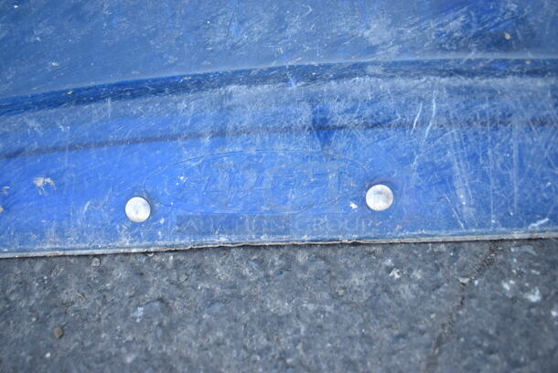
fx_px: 465
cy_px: 186
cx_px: 279
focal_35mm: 30
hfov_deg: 61.9
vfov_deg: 43.7
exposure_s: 1/80
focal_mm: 20
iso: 100
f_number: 4.5
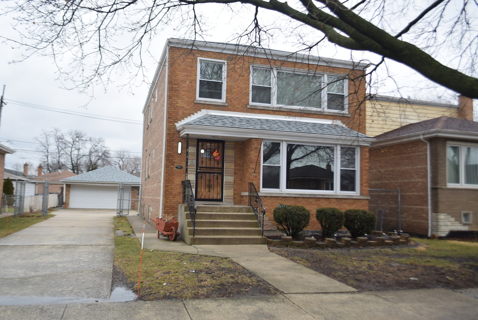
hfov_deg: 61.9
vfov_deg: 43.7
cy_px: 160
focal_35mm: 30
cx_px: 239
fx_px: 399
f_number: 5.6
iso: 110
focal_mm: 20
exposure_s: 1/125
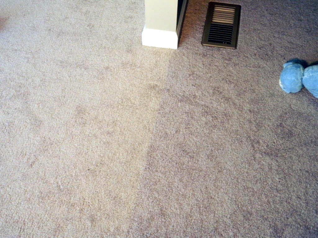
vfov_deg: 30.9
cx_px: 159
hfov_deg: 40.4
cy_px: 119
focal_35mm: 47
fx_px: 432
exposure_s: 1/200
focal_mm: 8.4
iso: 400
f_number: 3.6
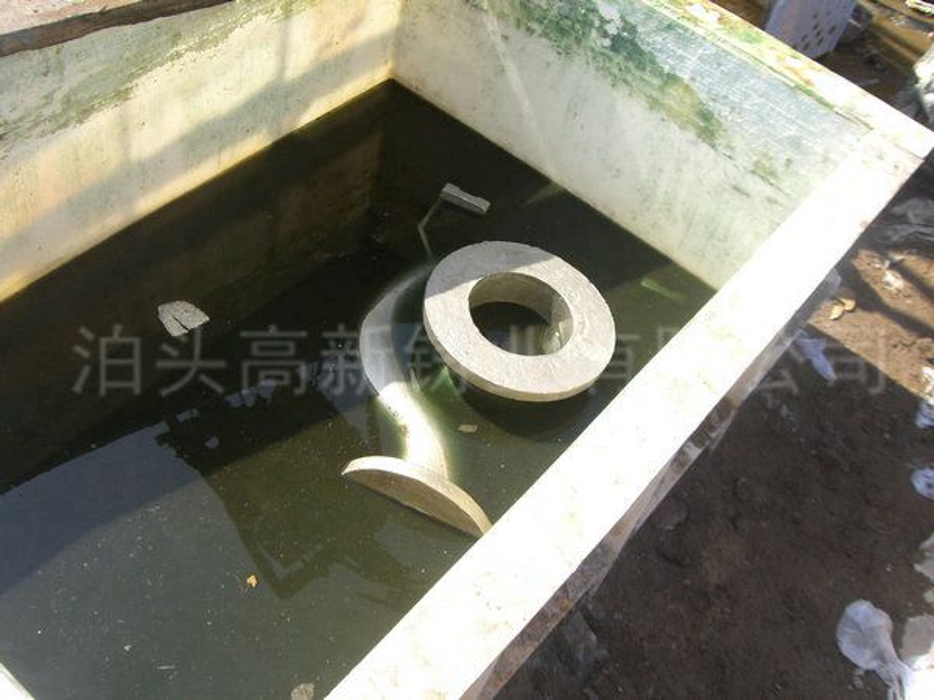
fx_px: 1025
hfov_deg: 49.0
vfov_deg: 37.7
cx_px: 467
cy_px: 350
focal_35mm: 38
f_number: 4.3
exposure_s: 1/200
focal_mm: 6.2
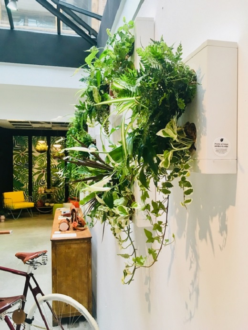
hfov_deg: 48.2
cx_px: 124
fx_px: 277
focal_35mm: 29
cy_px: 165
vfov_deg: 61.7
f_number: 2.2
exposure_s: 1/33
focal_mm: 4.15
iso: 100
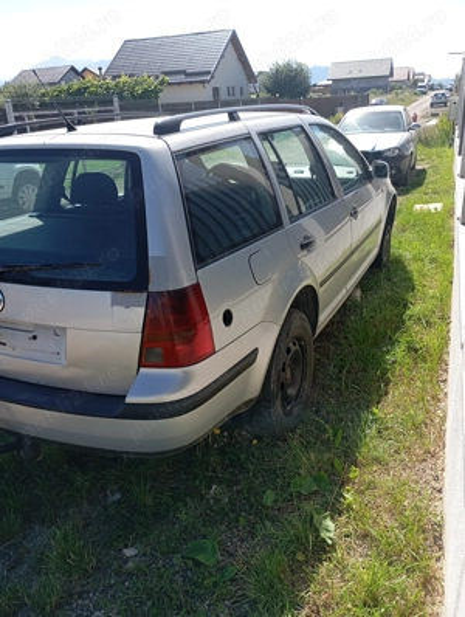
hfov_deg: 49.9
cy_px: 308
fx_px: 500
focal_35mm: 28
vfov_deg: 63.4
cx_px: 232
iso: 104
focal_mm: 4.27
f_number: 1.8
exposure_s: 1/348
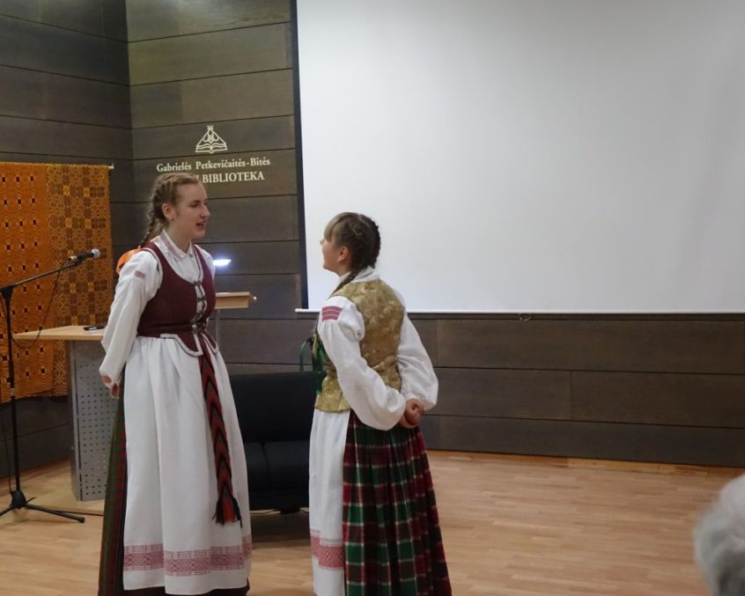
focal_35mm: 50
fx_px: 1103
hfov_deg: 37.3
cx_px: 324
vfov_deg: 30.3
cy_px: 298
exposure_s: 1/80
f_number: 2.8
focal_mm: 16.09
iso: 3200
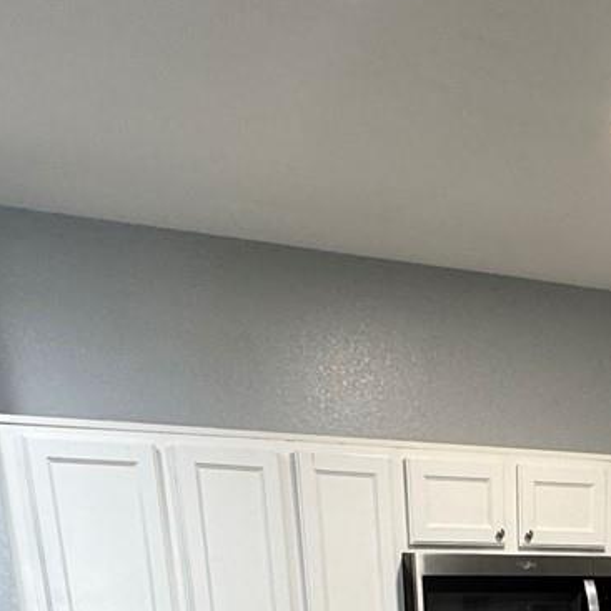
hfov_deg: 29.9
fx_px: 1078
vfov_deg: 23.5
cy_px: 972
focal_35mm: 54
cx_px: 583
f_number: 2.2
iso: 200
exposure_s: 1/120
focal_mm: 2.22
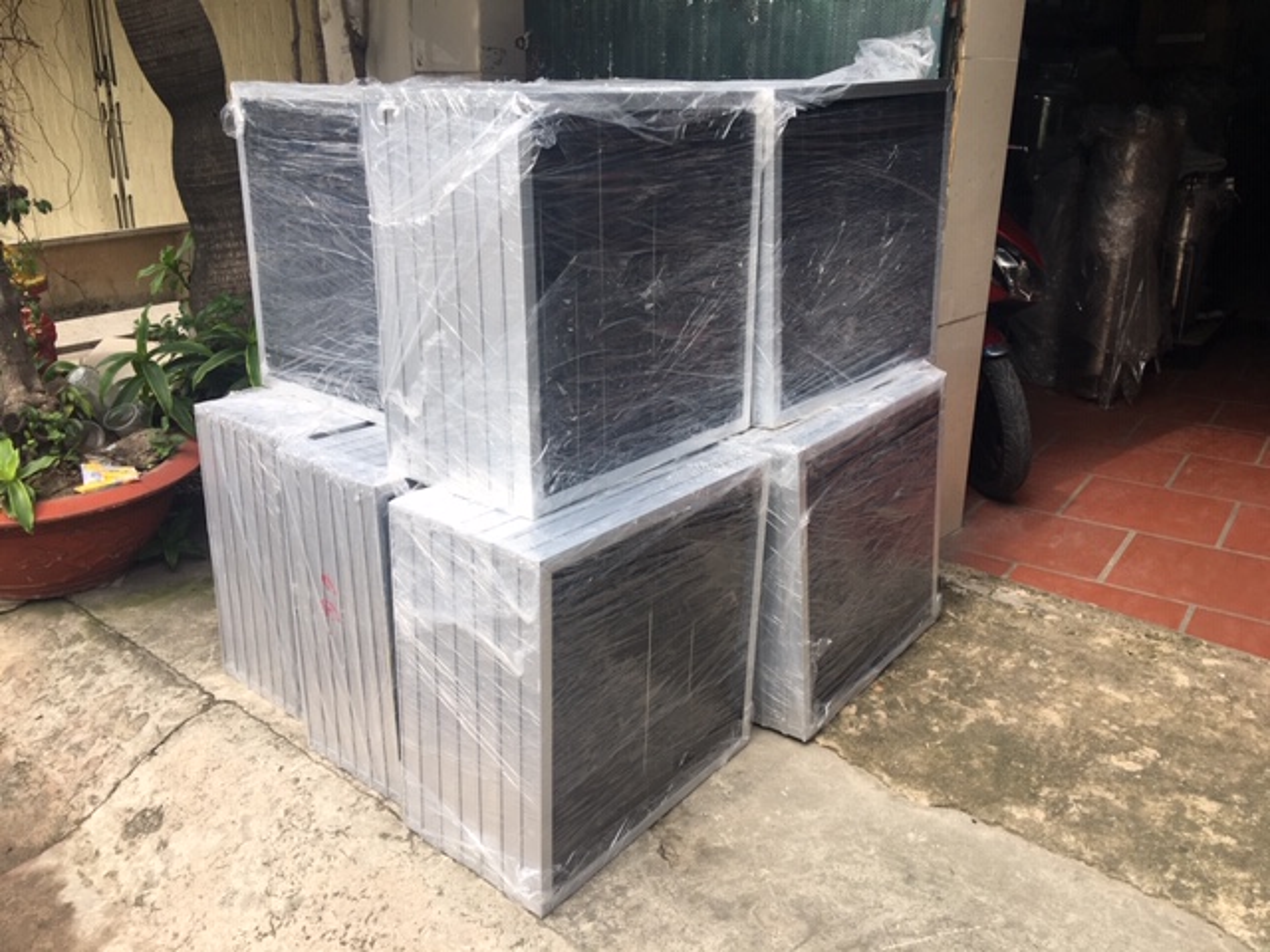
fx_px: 1064
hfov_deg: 61.7
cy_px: 476
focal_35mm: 29
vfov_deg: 48.2
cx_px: 635
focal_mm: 4.15
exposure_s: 1/322
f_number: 2.2
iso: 25
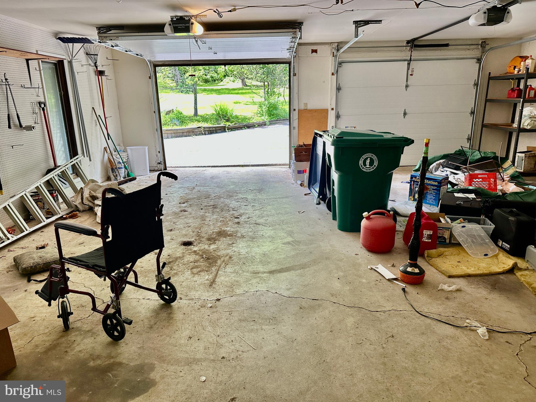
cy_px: 201
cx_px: 268
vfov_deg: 56.8
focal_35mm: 24
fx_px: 372
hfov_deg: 71.6
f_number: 1.78
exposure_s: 1/121
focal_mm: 6.86
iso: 80
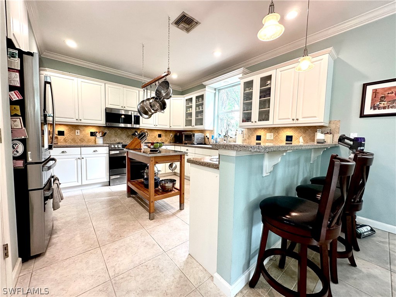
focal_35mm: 14
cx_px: 198
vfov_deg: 85.7
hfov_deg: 102.1
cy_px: 148
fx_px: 160
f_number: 2.2
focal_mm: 2.22
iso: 160
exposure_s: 1/120
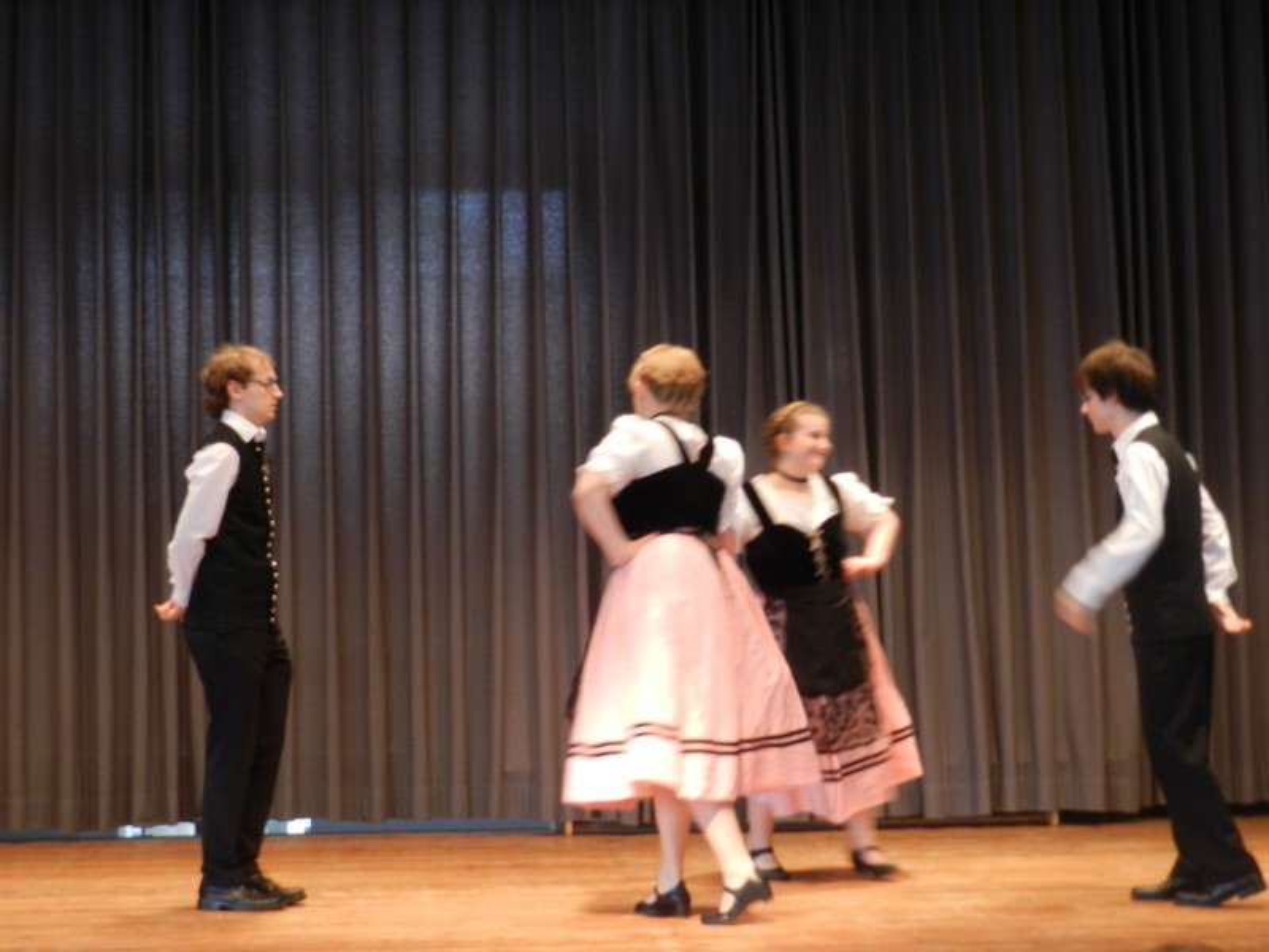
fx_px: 2200
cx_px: 634
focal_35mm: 60
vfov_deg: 24.4
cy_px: 476
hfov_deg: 32.2
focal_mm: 10.7
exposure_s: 1/25
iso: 400
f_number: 4.6
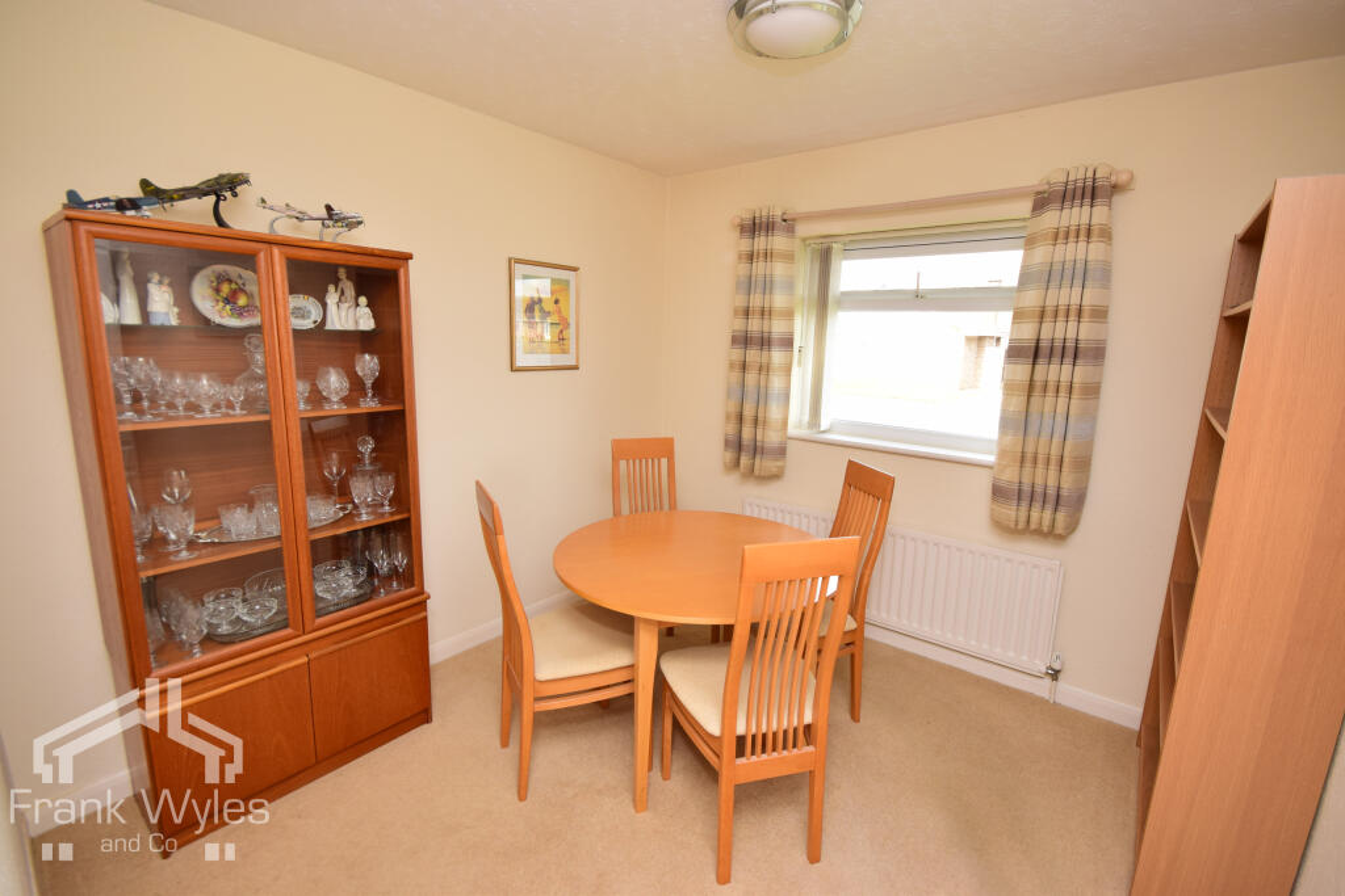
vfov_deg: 77.3
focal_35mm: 15
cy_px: 448
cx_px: 672
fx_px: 560
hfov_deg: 100.4
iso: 320
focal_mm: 10
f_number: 9
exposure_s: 1/60
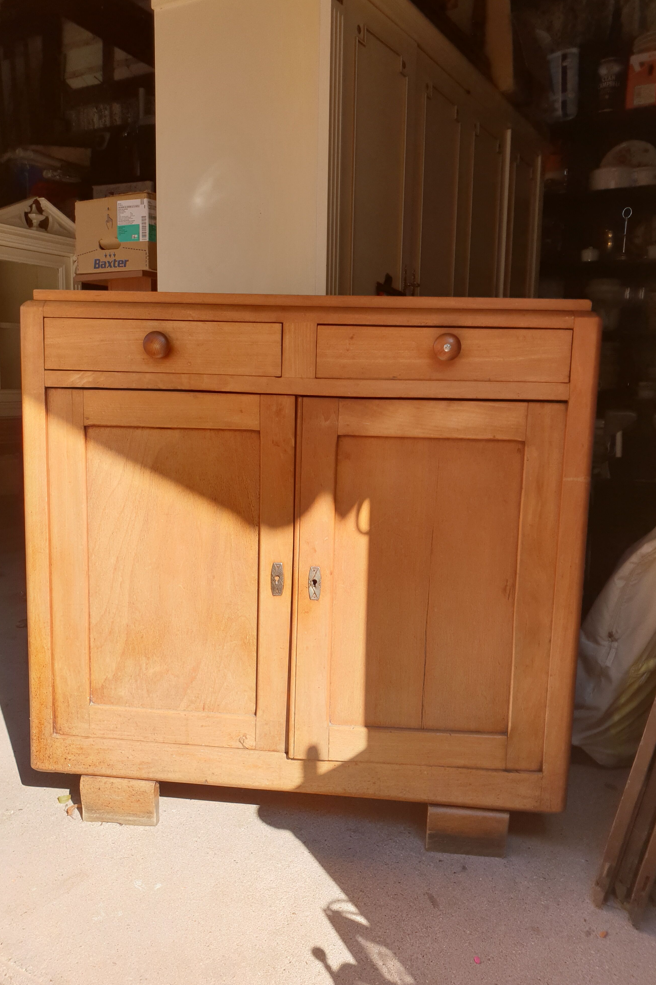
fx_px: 765
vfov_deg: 65.5
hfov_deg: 46.4
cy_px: 485
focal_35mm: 28
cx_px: 328
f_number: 2.4
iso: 50
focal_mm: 4.3
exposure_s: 1/580
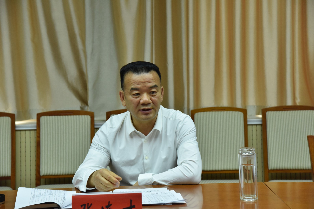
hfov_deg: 23.9
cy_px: 104
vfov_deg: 16.1
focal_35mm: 85
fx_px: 741
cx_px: 157
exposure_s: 1/250
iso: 2200
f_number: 6.3
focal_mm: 85
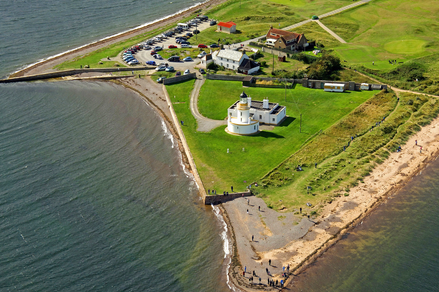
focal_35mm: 88
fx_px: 1072
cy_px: 129
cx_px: 236
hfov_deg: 23.1
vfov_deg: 15.5
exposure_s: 1/1000
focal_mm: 52
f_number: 7.1
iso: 400
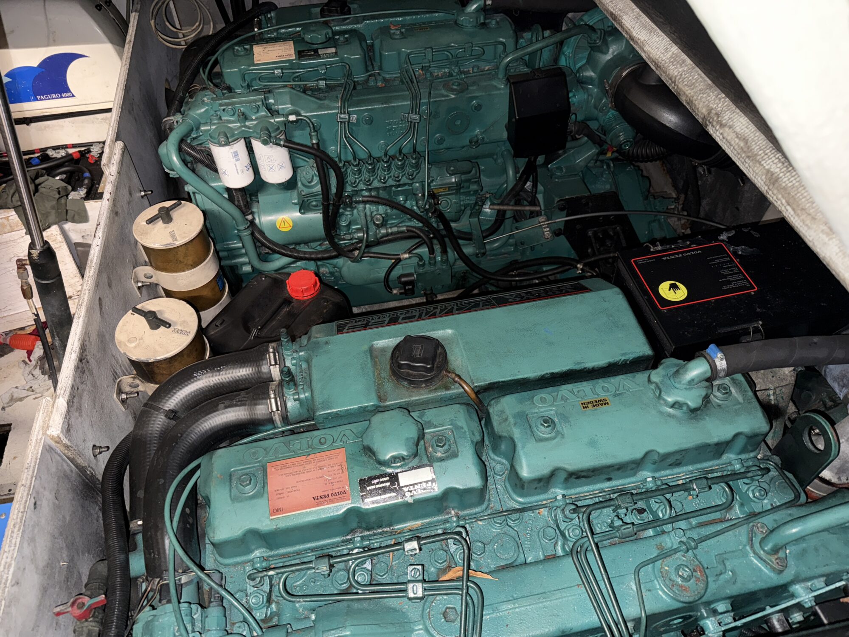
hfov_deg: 71.6
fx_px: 589
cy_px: 318
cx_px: 424
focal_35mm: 24
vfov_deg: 56.8
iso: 80
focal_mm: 6.76
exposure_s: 1/4
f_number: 1.78
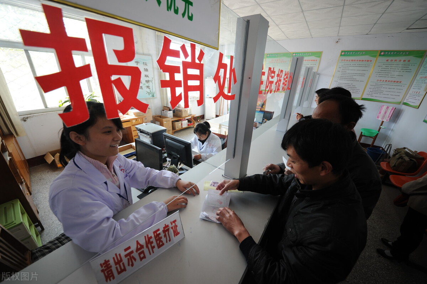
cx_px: 214
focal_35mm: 12
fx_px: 142
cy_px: 142
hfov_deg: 112.6
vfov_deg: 90.0
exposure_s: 1/100
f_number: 5
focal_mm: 12
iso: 800
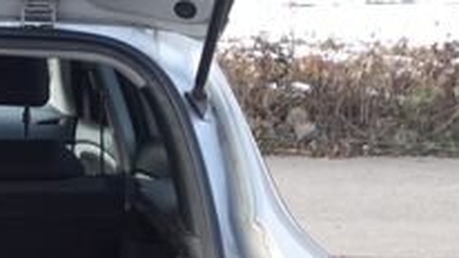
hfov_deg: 13.8
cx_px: -225
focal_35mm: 146
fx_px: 1777
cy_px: 208
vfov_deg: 8.3
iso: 125
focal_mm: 10.4
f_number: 4.5
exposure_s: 1/100
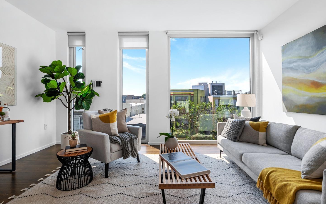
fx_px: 151
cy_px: 111
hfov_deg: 94.4
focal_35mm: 17
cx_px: 166
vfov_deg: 67.9
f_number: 9
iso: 200
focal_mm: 16
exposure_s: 1/160
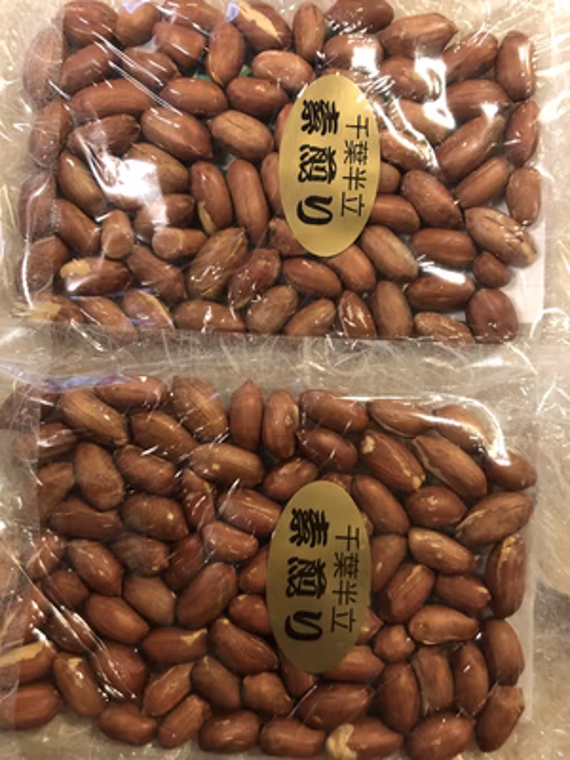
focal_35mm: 28
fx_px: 615
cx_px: 285
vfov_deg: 63.4
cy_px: 380
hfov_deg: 49.7
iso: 80
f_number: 1.8
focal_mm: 3.99
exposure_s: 1/7
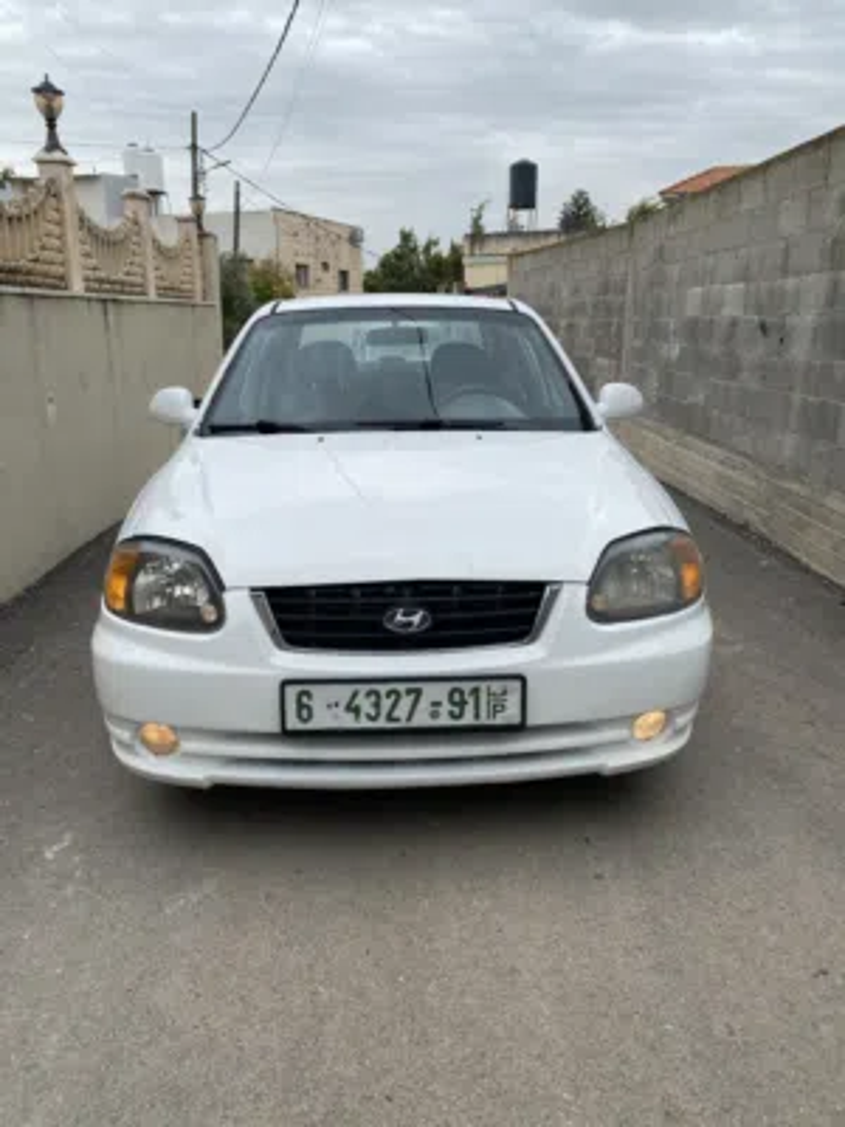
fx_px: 846
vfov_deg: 67.3
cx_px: 422
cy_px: 564
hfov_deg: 53.1
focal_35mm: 26
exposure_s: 1/1927
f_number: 1.8
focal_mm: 4.25
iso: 32
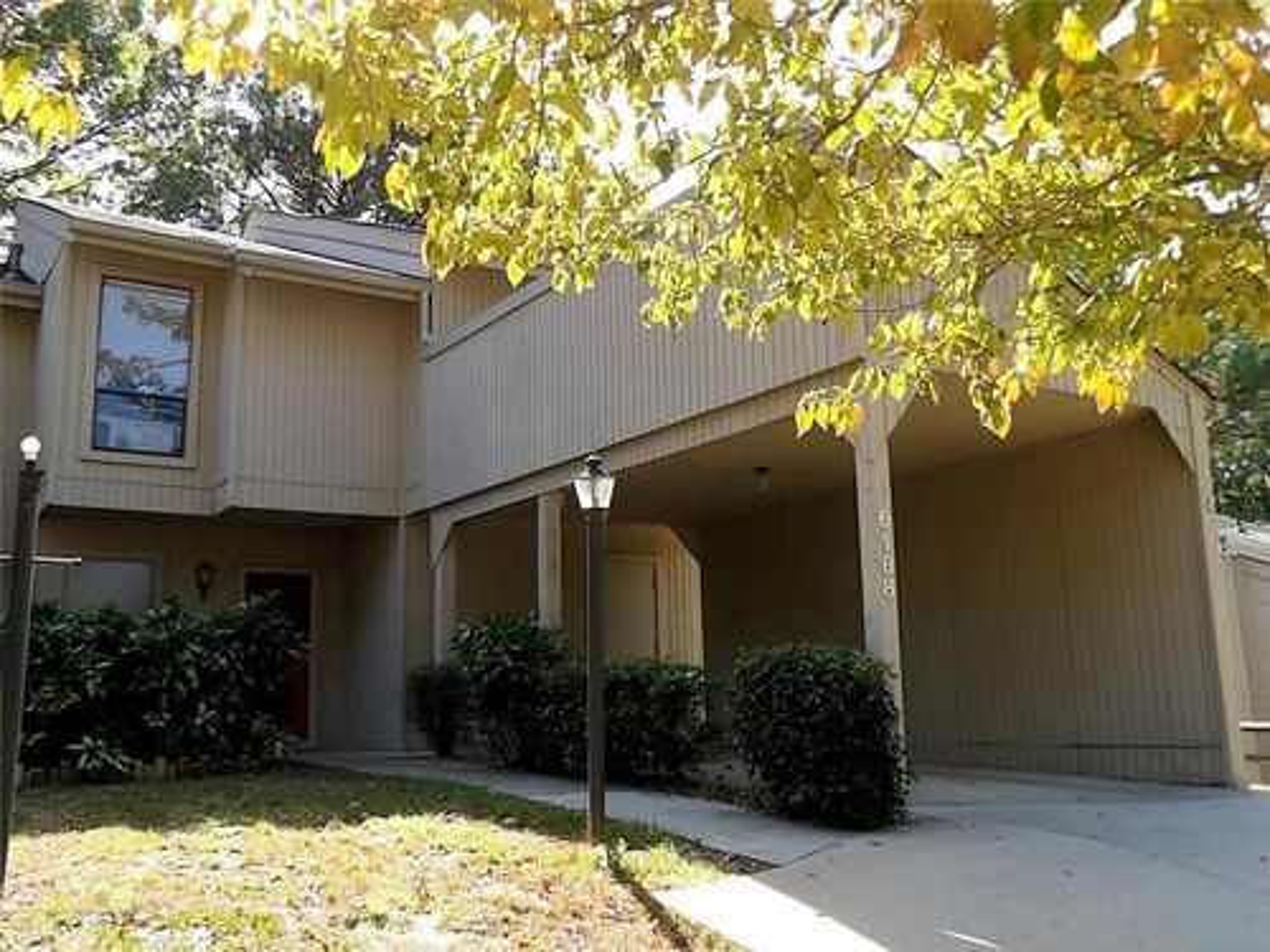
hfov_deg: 55.4
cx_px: 635
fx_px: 1211
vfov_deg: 42.9
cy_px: 476
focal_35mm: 33
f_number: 3.6
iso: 100
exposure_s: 1/141
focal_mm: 5.9
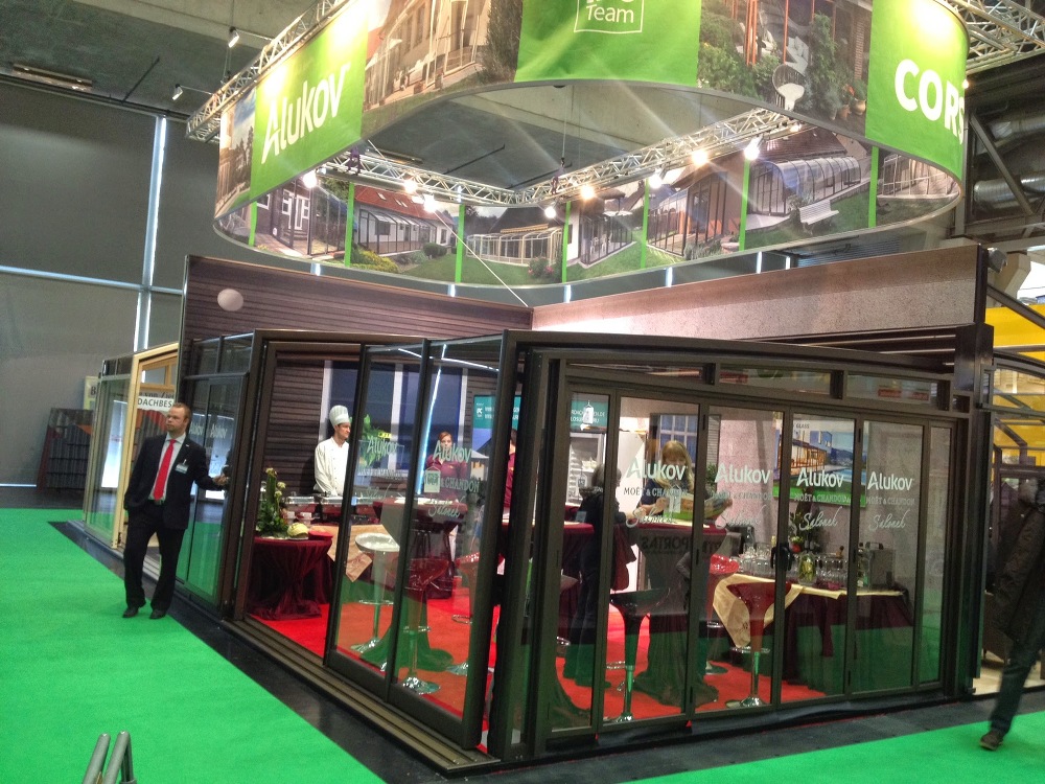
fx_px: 1057
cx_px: 522
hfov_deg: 52.6
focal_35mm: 35
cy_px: 392
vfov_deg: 40.7
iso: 125
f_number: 2.4
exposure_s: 1/20
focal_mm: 4.28
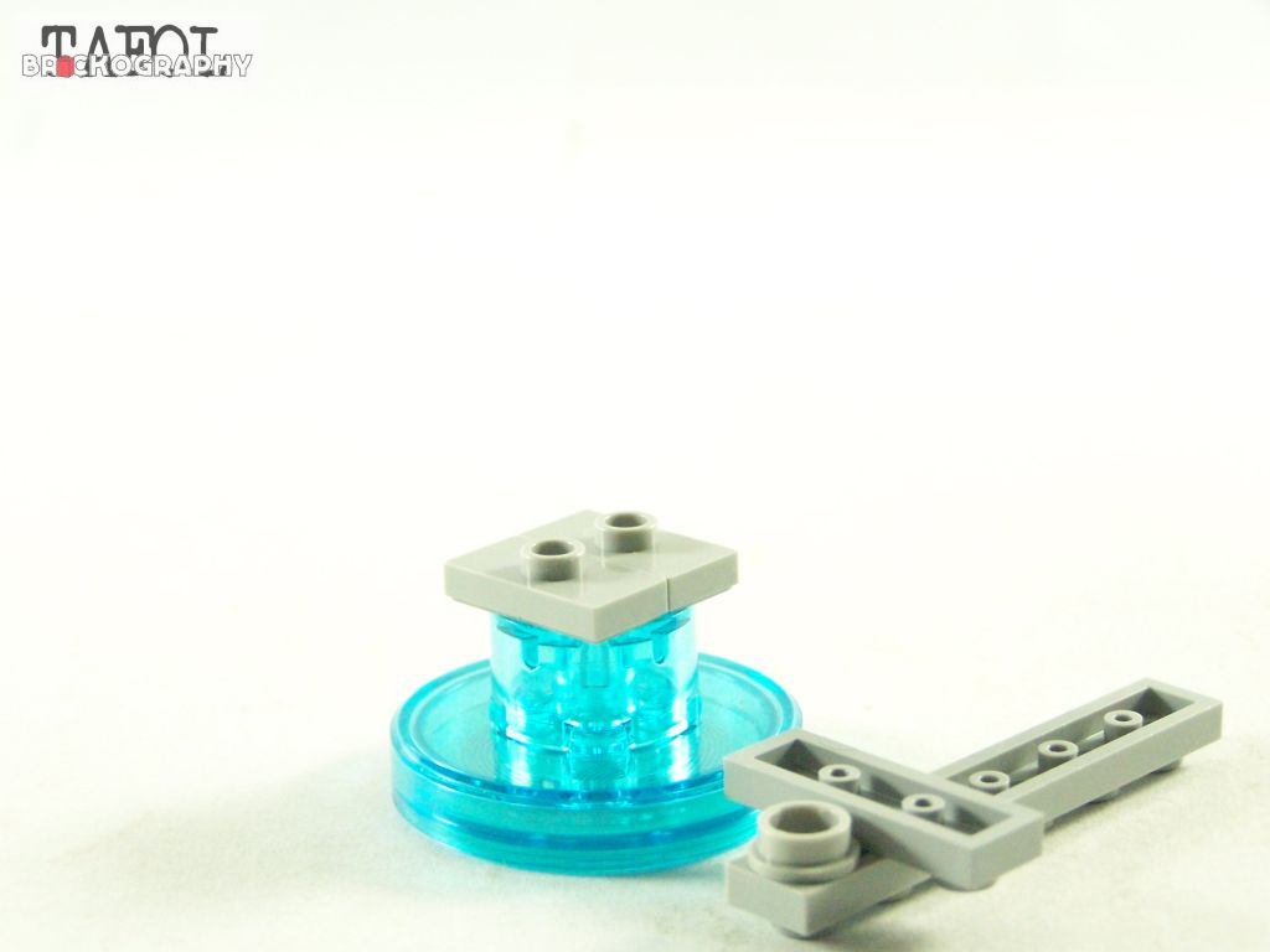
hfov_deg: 20.9
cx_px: 635
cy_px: 476
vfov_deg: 15.7
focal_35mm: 94
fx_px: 3449
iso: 400
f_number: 3.2
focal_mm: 15.6
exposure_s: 1/60
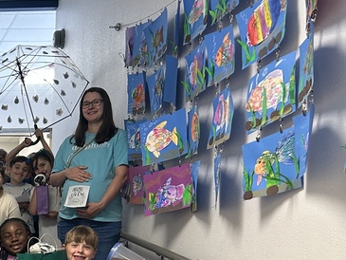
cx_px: -111
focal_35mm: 73
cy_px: 297
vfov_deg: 19.2
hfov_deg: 23.4
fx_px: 730
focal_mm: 5.7
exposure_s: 1/60
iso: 100
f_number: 1.5
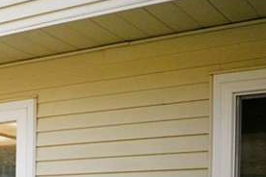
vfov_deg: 14.4
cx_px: -207
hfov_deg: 18.2
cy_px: 257
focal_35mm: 89
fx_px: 658
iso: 5000
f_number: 2.8
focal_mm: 24
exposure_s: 1/8000
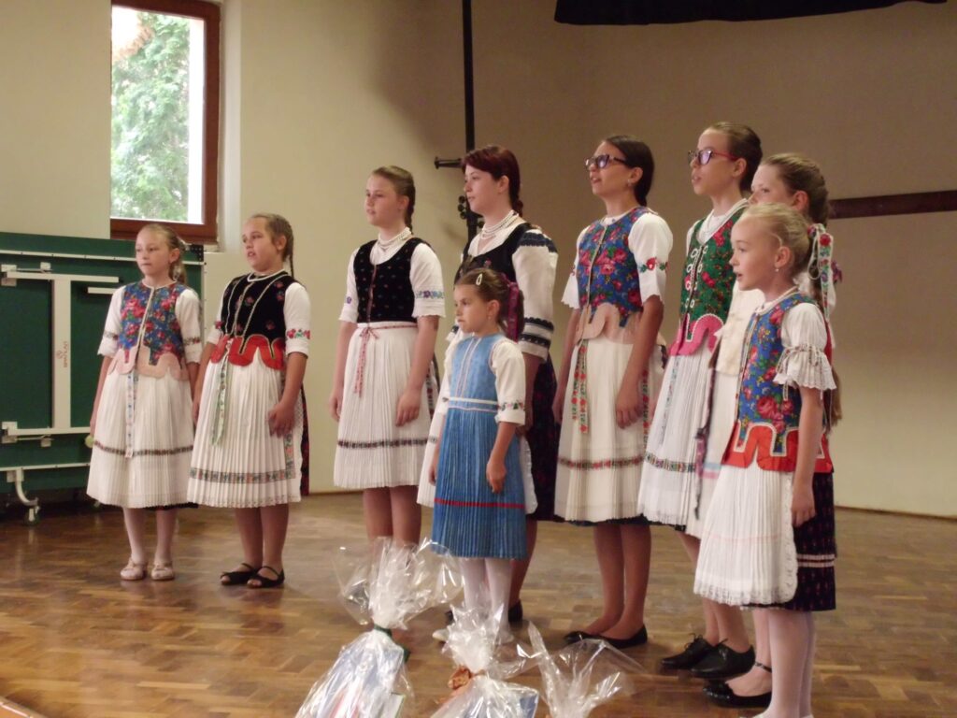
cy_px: 359
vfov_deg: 24.8
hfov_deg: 32.7
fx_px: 1631
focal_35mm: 59
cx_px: 478
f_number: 3.7
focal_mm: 10.5
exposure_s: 1/15
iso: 400
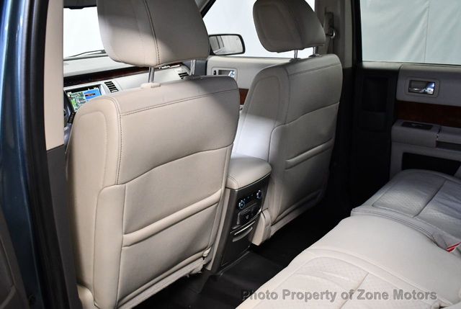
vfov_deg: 37.0
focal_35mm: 36
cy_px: 154
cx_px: 230
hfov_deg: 53.1
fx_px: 462
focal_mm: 18
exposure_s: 1/100
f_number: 3.5
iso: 3200
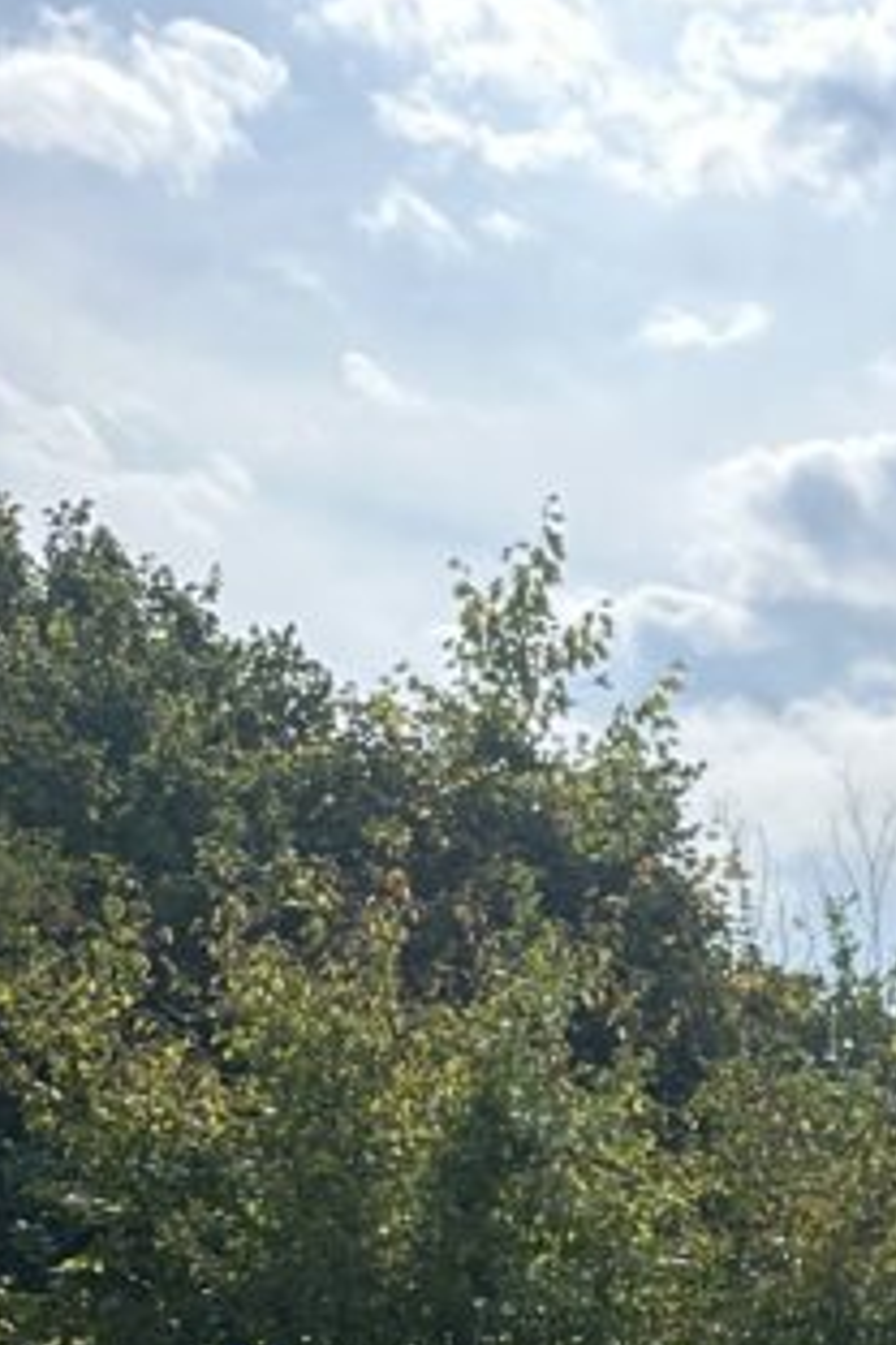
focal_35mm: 82
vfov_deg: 20.6
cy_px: 2095
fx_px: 3061
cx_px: 1327
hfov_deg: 15.4
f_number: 1.78
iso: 80
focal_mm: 6.86
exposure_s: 1/2660
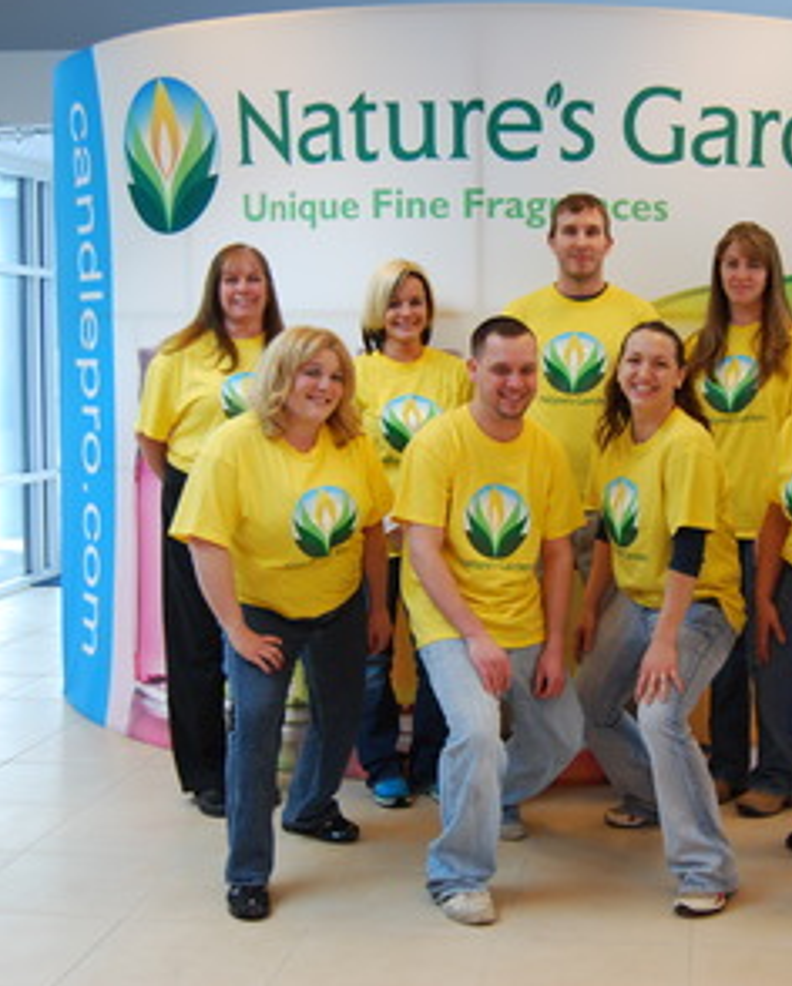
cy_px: 485
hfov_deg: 27.0
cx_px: 554
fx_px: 1637
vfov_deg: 33.5
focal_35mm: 56
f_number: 4.5
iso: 200
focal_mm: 26
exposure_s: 1/60
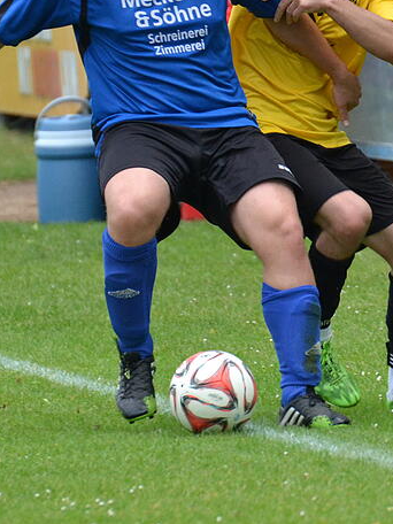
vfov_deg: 1.9
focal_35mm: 1025
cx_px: 249
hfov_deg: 1.5
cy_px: 149
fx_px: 15516
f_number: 5.6
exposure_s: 1/500
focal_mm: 300
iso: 1600
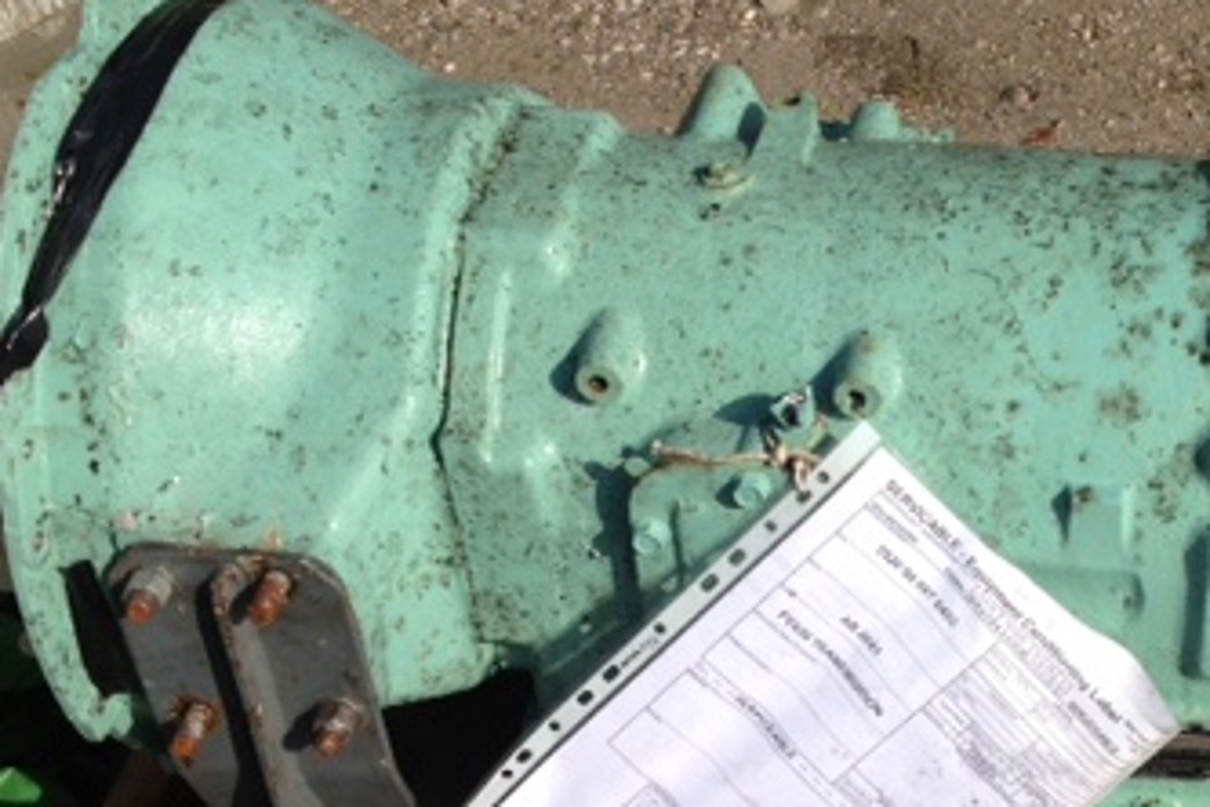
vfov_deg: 19.4
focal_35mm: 70
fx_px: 2353
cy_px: 491
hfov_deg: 28.5
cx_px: 894
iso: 64
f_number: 2.4
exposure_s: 1/2513
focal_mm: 4.28
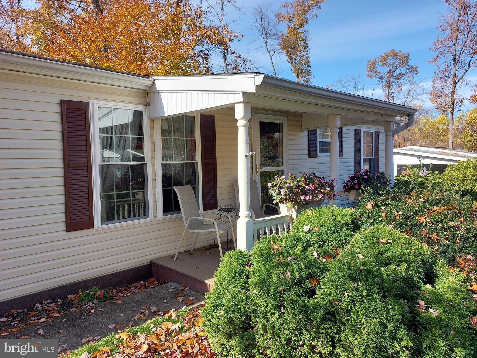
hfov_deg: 71.6
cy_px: 179
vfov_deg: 56.8
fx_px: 331
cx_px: 238
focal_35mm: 24
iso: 25
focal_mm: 5.23
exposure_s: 1/474
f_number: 1.8
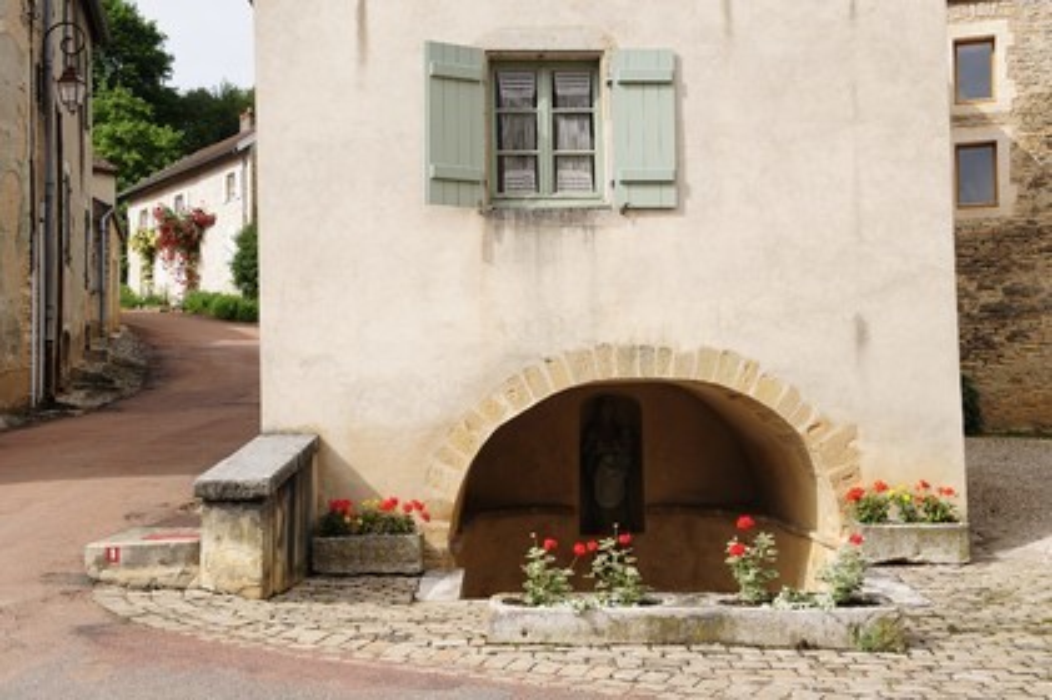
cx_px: 526
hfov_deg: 41.1
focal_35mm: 48
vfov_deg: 28.0
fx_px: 1402
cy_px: 350
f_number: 14
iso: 200
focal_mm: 48
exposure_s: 1/125
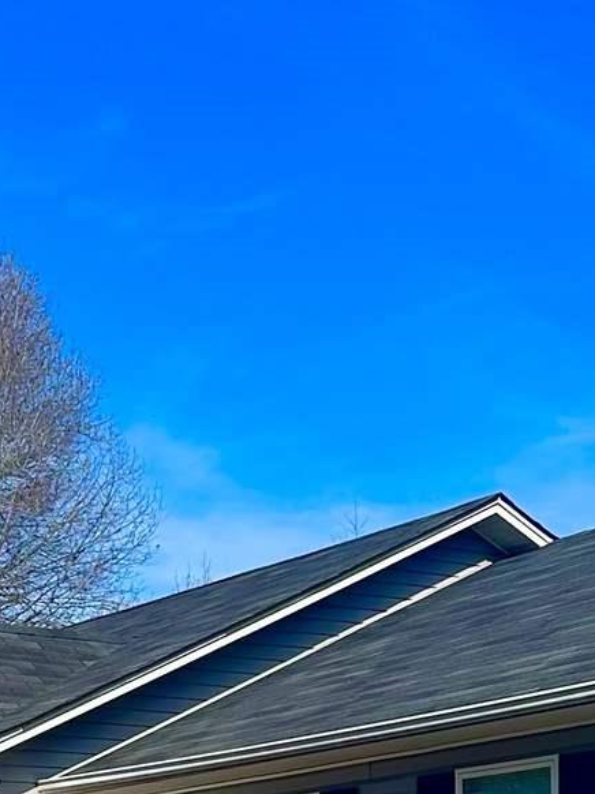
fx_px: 2362
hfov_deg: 14.3
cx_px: 363
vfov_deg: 18.4
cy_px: 850
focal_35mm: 103
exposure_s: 1/5076
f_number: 1.5
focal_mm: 5.7
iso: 50
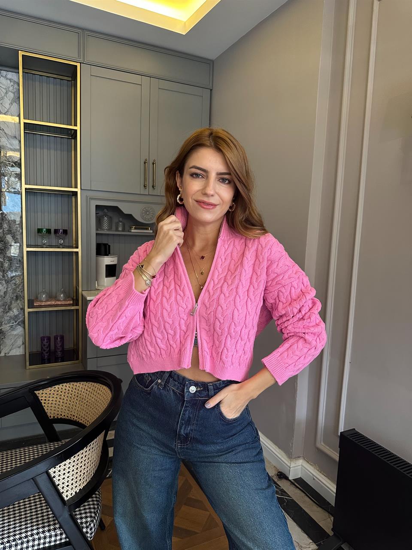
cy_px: 275
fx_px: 381
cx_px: 206
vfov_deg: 71.6
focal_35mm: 24
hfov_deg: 56.8
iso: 320
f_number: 1.78
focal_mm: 6.86
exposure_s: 1/50
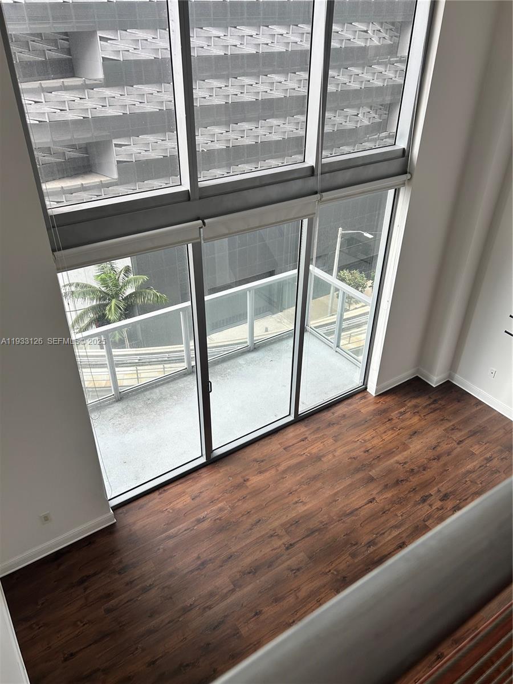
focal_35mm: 26
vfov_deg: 67.3
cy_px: 342
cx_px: 256
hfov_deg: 53.1
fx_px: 514
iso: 50
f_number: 1.5
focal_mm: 5.7
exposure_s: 1/121
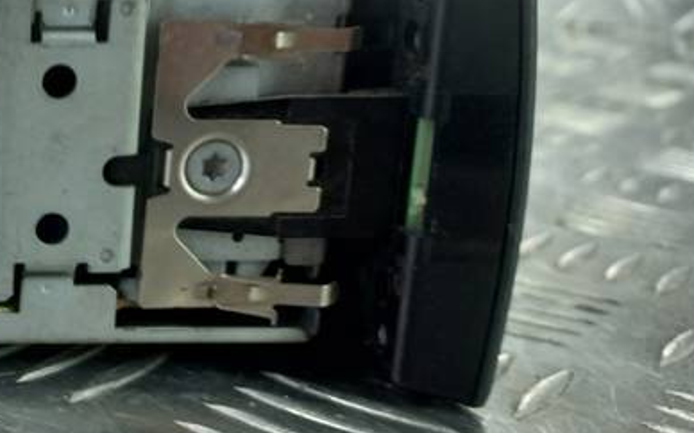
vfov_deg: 18.6
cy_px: 195
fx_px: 1323
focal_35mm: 70
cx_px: -170
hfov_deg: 25.8
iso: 32
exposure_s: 1/50
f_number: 1.8
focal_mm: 4.6
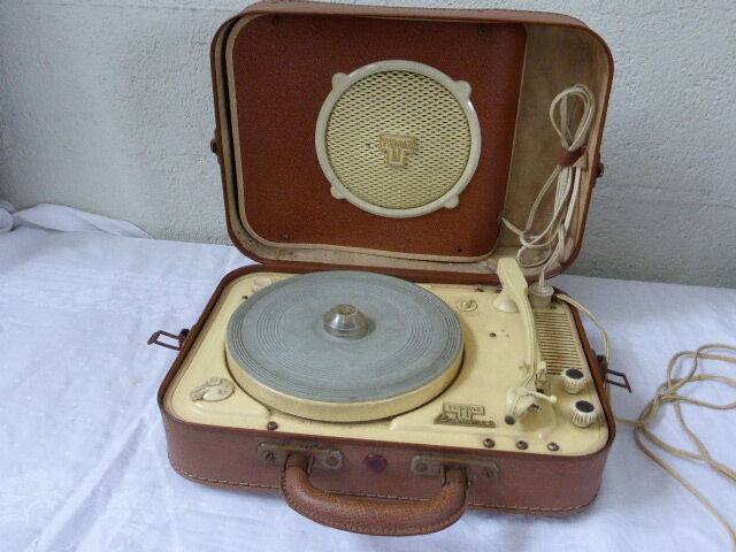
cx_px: 368
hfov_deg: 58.4
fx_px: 659
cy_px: 276
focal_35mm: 31
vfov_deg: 45.4
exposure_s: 1/30
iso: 400
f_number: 3.6
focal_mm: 5.4
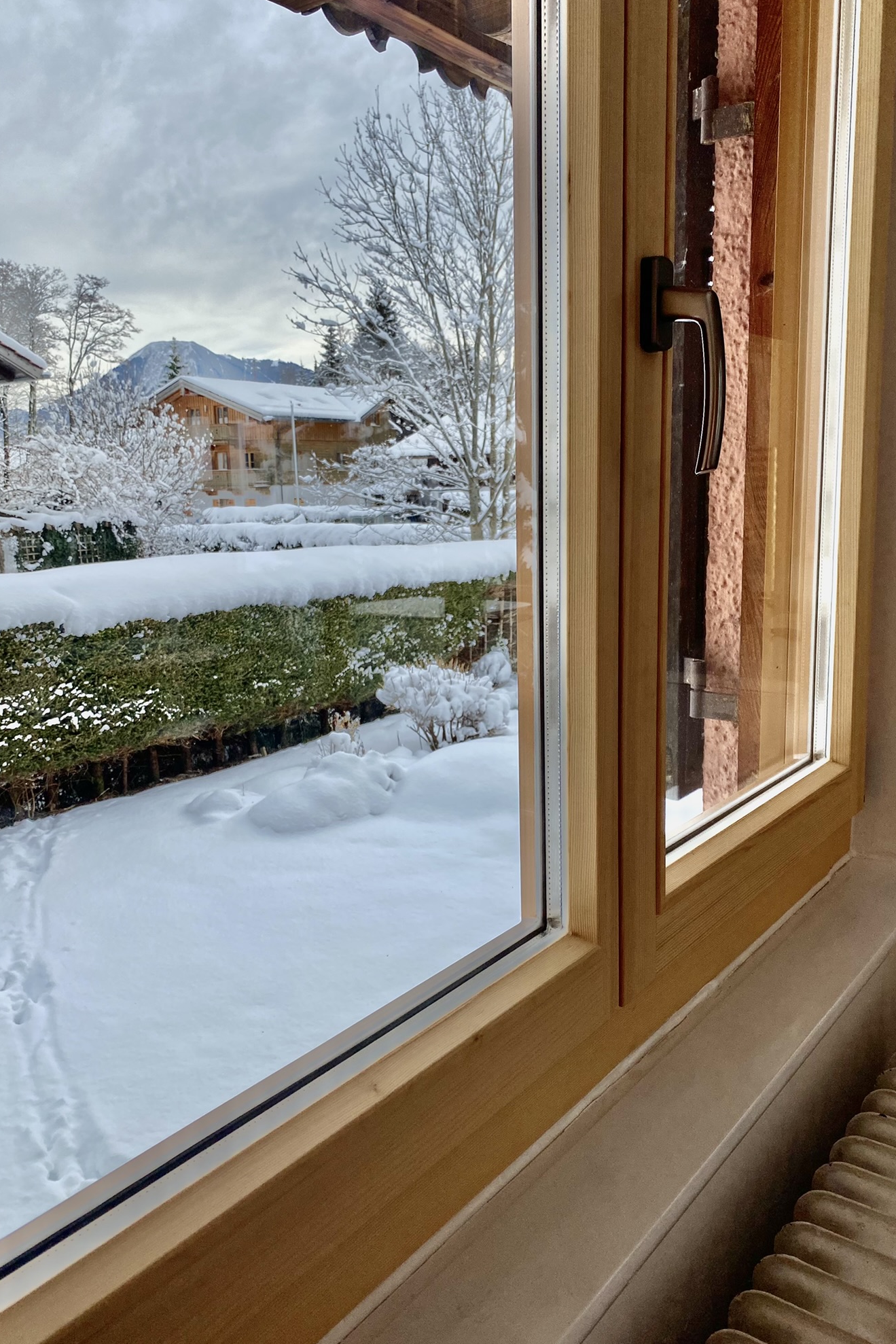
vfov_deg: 65.5
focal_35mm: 28
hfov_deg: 46.4
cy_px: 677
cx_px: 450
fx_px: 1045
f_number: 1.8
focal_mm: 4.25
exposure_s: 1/1258
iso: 32
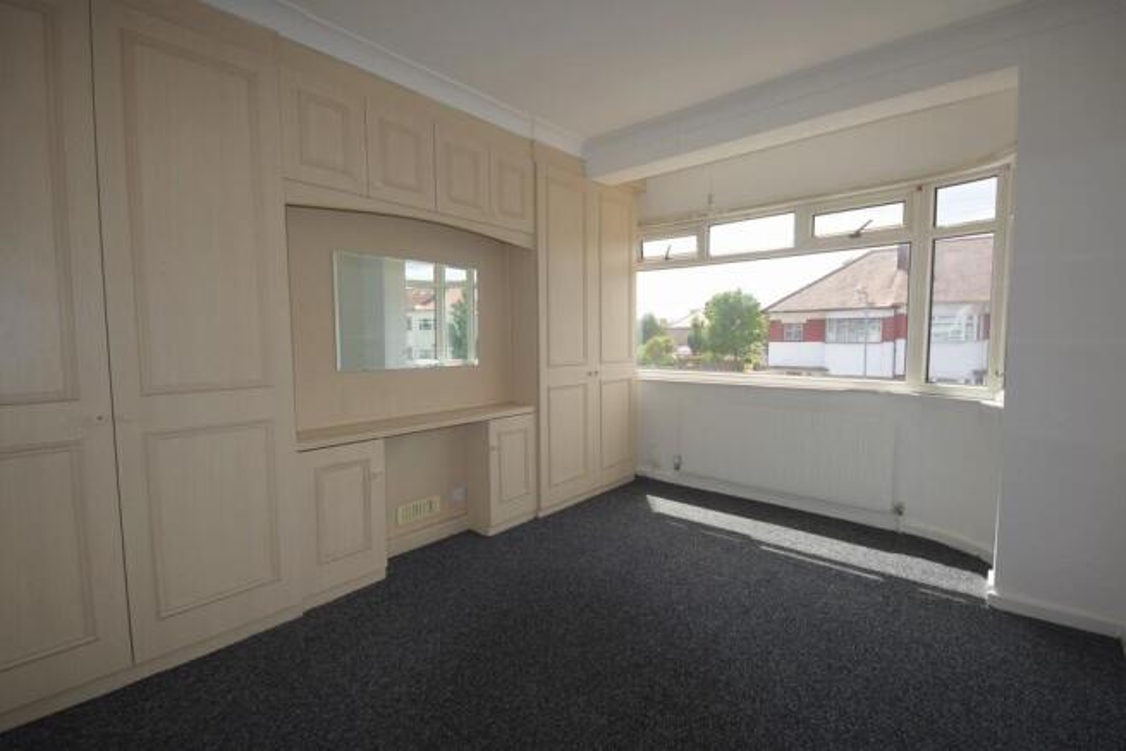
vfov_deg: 63.2
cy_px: 376
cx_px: 563
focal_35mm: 20
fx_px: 610
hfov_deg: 85.4
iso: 100
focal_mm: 13
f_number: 6.3
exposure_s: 1/200
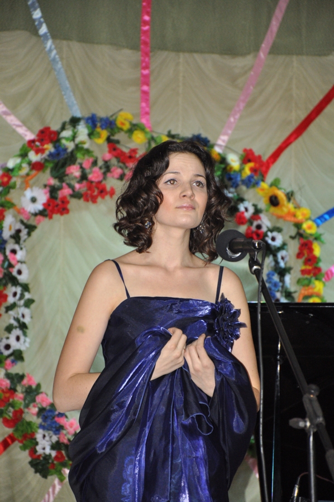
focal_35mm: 158
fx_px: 2197
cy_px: 251
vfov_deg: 13.1
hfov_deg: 8.7
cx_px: 167
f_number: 5.6
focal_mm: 105
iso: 1250
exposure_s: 1/60
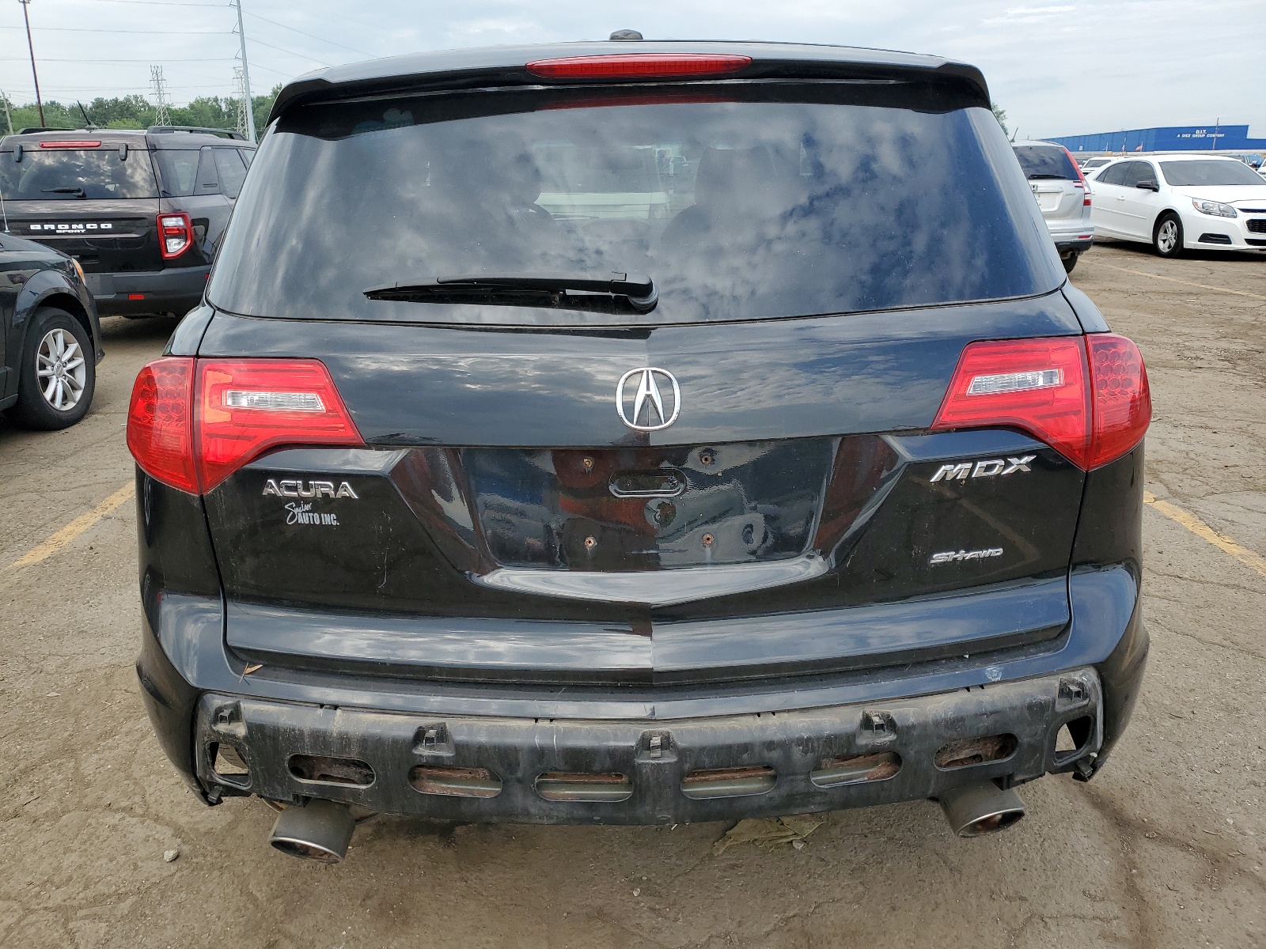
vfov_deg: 53.1
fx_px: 951
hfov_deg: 67.3
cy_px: 474
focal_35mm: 26
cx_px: 633
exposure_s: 1/909
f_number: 1.5
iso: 50
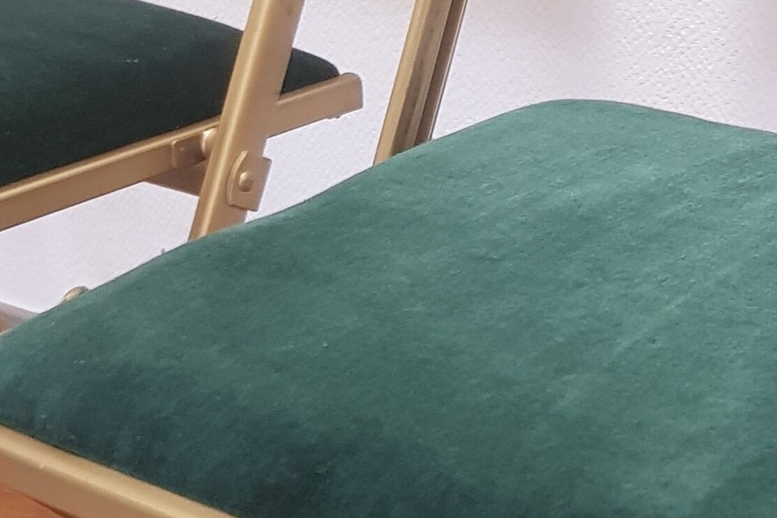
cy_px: 242
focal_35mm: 98
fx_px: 2115
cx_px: 637
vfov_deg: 14.0
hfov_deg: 20.5
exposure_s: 1/25
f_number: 1.7
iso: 250
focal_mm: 4.2
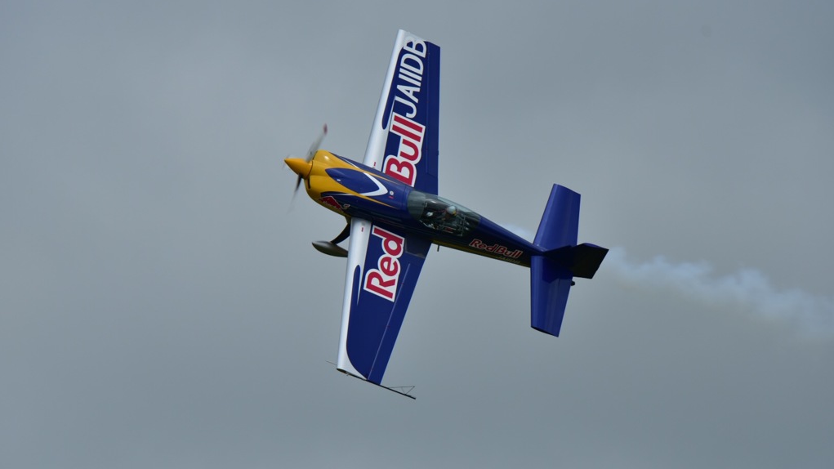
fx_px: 7894
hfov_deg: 6.0
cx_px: 417
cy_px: 264
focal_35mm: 357
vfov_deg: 3.4
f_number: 4.8
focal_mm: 340
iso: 100
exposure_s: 1/1000
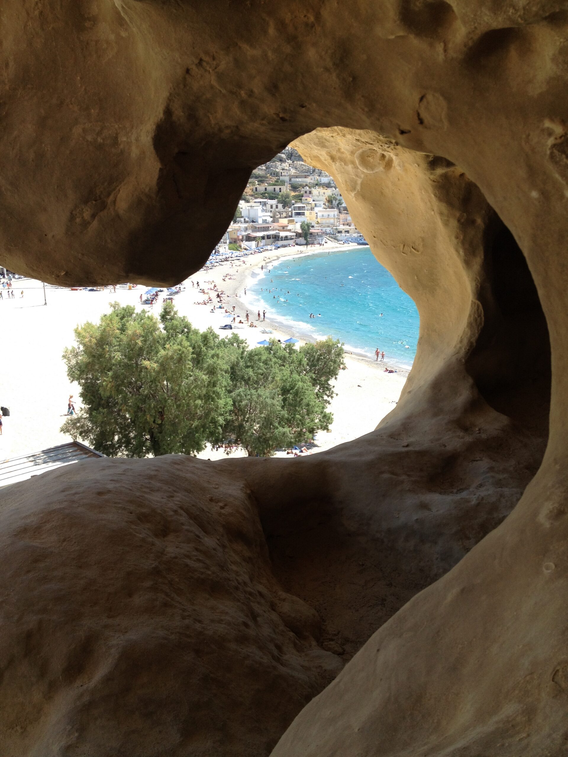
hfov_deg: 40.7
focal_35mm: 35
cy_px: 378
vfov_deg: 52.6
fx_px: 766
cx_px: 284
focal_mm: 4.28
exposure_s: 1/699
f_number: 2.4
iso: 50
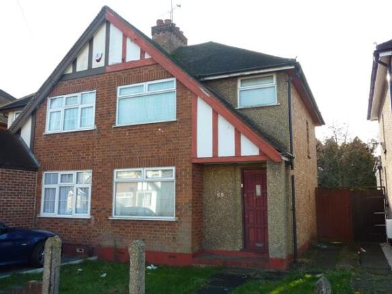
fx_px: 340
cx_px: 196
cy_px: 147
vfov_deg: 46.8
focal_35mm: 30
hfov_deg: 60.0
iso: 100
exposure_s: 1/160
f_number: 4
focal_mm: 5
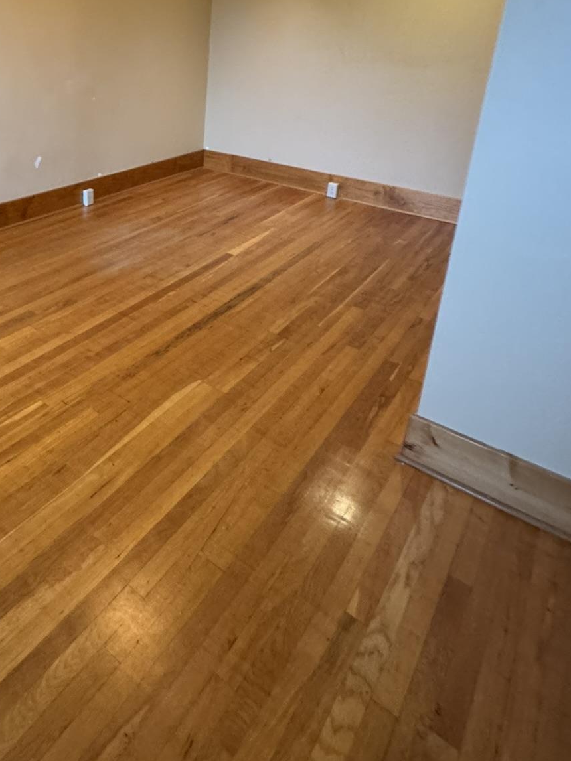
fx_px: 550
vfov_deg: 65.4
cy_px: 194
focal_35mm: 25
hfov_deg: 52.0
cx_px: 129
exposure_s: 1/60
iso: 400
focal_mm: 2.22
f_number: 2.2
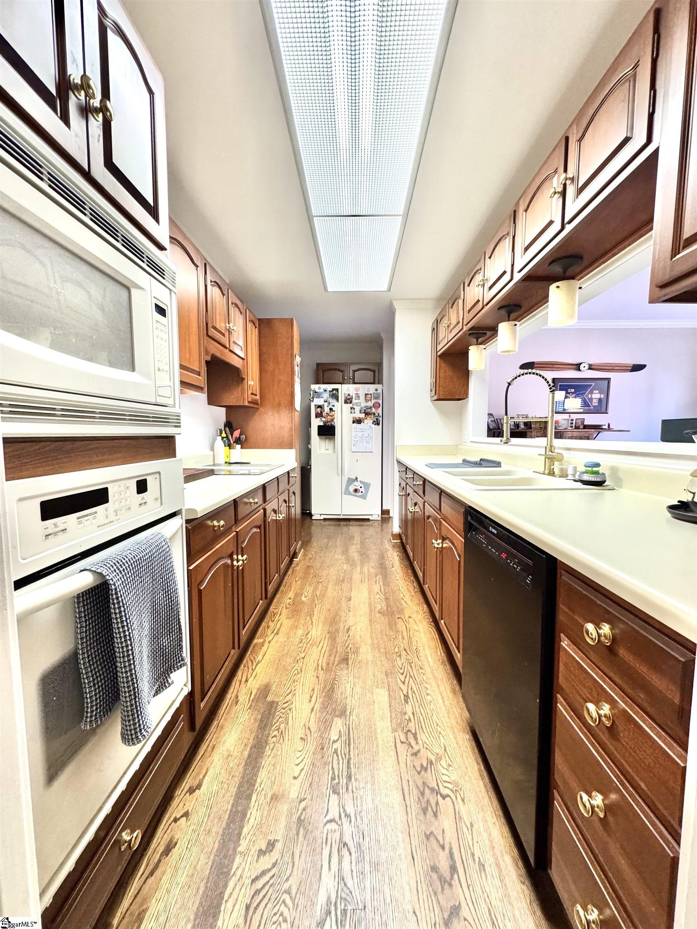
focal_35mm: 14
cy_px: 464
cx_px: 348
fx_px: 376
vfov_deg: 102.1
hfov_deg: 85.7
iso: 400
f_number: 2.2
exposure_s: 1/60
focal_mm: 2.22
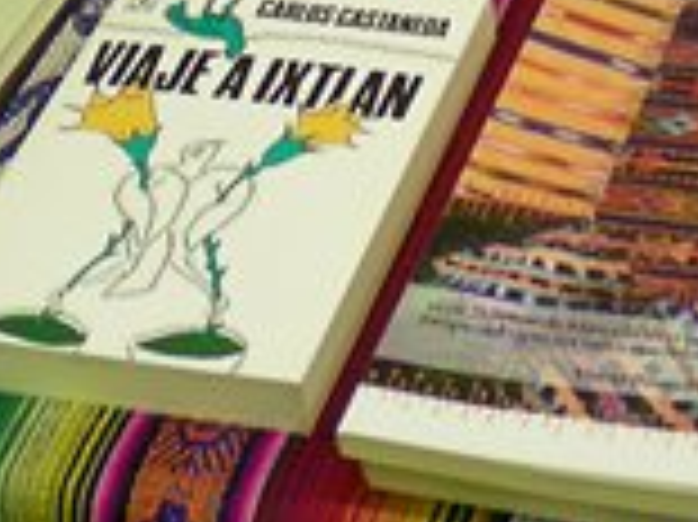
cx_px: 315
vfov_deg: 9.2
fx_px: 3163
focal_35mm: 157
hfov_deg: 12.6
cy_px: -288
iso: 200
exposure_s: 1/15.5
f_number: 3.1
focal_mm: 6.3
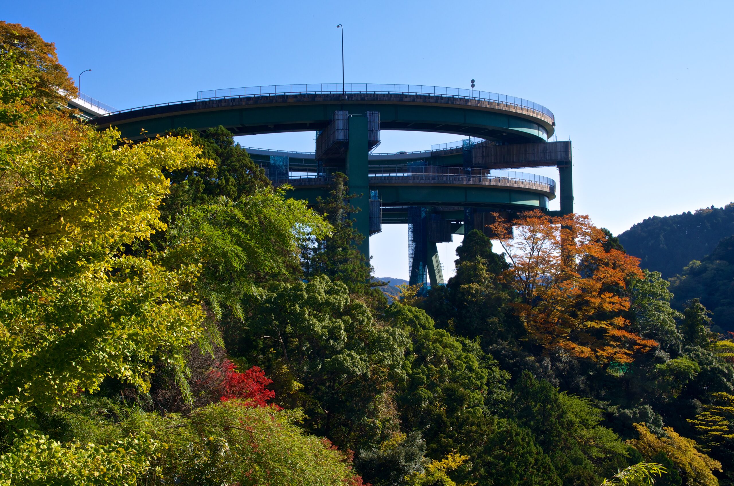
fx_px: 936
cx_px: 367
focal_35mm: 46
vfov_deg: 29.1
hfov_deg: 42.8
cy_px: 243
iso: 200
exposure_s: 1/160
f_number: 11
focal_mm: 31
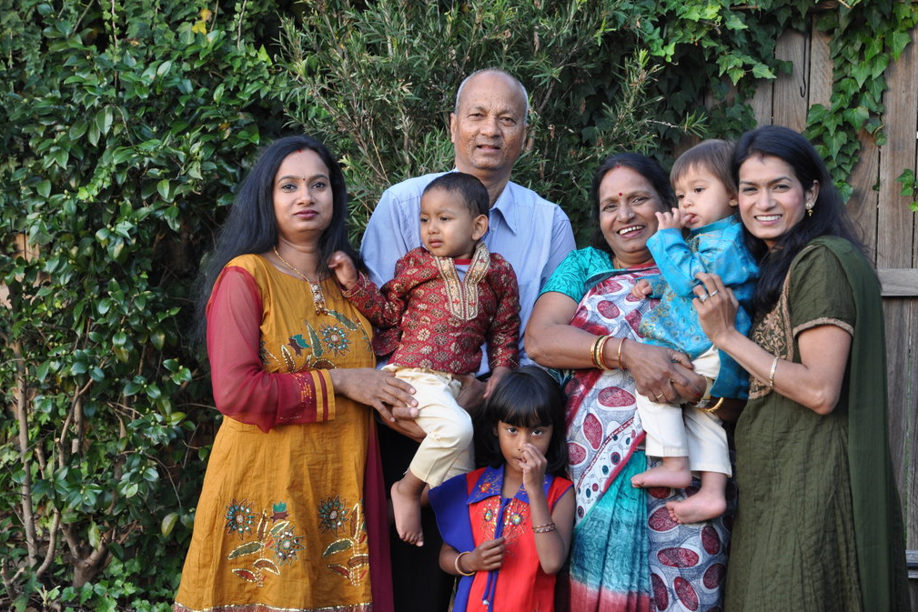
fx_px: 1862
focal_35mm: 73
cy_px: 305
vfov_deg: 18.7
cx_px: 456
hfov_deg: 27.7
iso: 400
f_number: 5
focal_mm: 48
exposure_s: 1/80
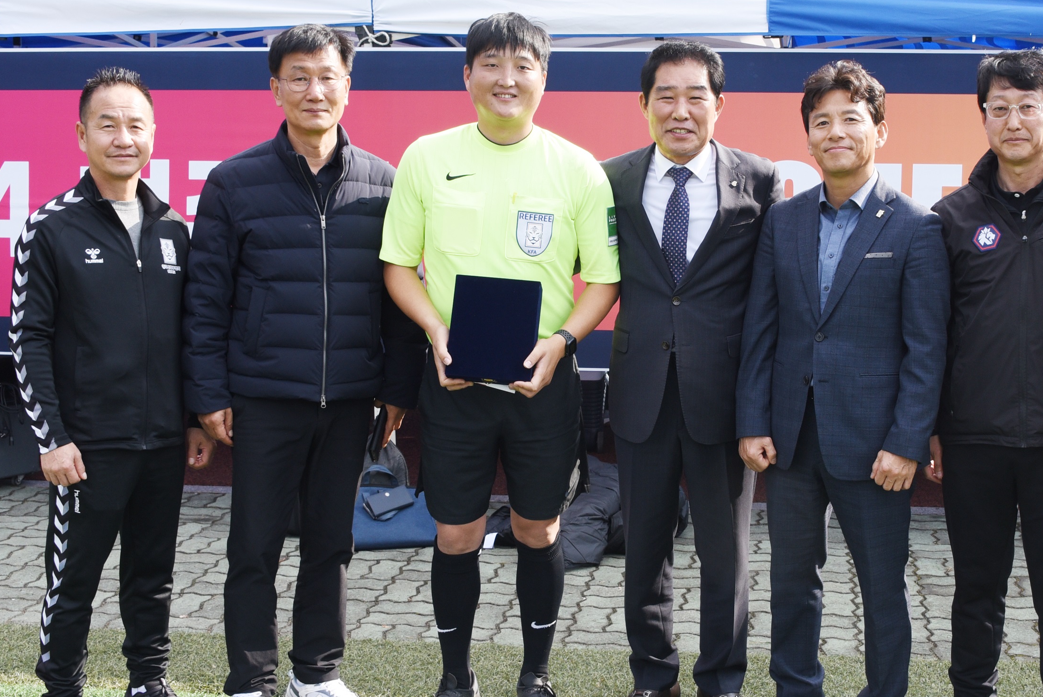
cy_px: 318
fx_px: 1478
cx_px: 679
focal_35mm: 51
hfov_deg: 38.5
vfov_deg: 26.5
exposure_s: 1/320
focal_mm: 28
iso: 400
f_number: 9
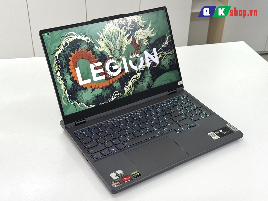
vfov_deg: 30.3
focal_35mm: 48
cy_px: 100
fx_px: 372
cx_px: 134
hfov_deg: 39.7
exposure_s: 1/100
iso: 50
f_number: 1.78
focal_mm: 6.76
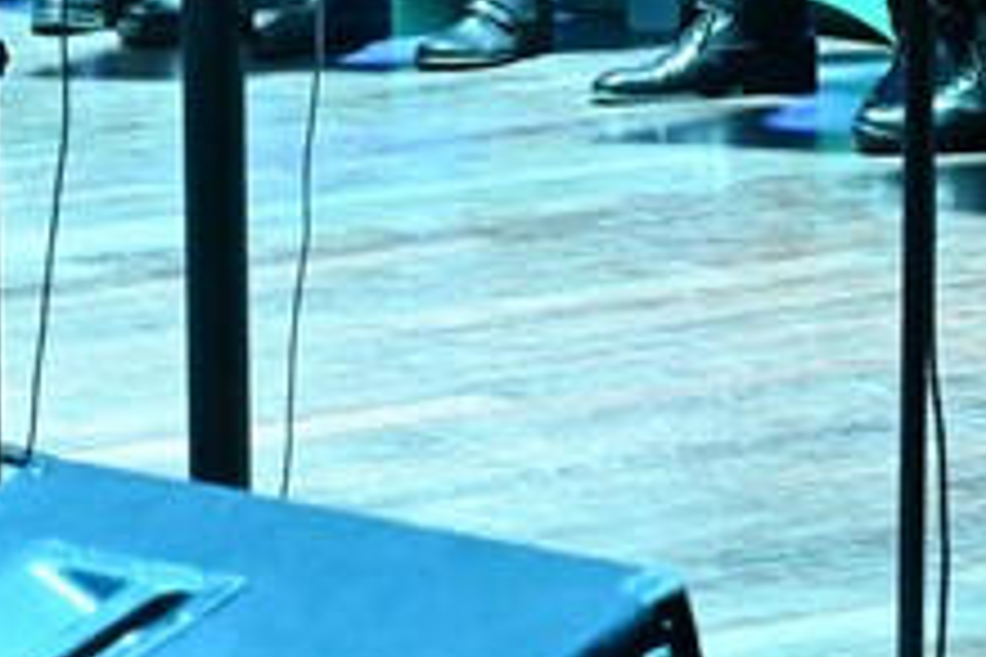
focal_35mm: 329
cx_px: 815
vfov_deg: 4.1
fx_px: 9010
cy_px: -756
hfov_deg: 6.3
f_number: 4.5
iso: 12800
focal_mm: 50
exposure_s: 1/60
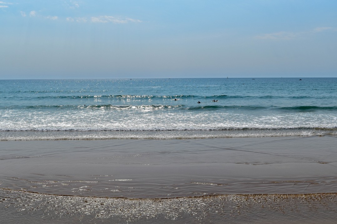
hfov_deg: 47.9
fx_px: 379
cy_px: 112
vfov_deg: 33.0
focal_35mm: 40
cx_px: 168
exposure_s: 1/2000
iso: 280
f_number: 8
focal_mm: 27
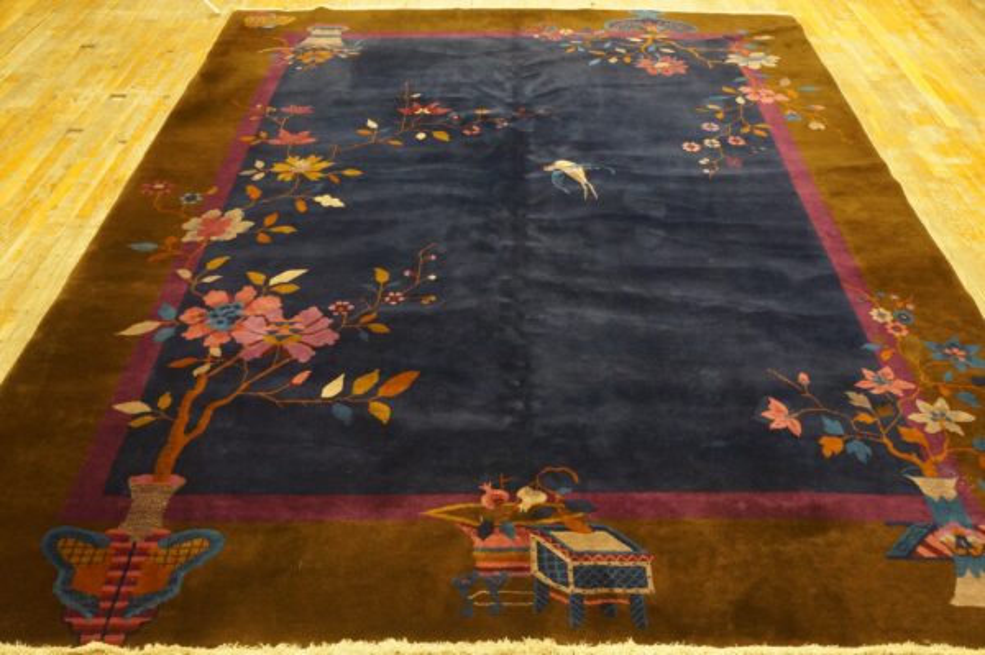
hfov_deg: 62.0
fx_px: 820
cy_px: 328
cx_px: 492
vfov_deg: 43.5
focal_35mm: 30
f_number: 4
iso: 2500
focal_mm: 20
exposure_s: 1/60
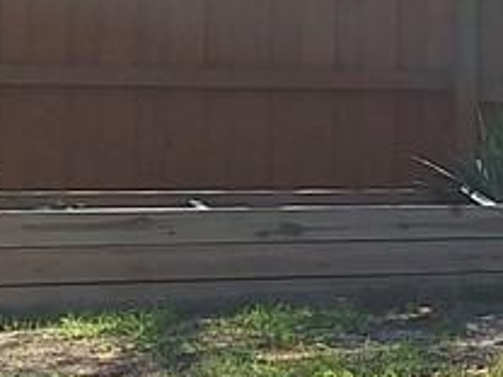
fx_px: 2572
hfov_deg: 9.1
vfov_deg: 8.4
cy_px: 160
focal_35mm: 177
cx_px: 1492
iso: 40
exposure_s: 1/1869
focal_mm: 5.54
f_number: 1.8
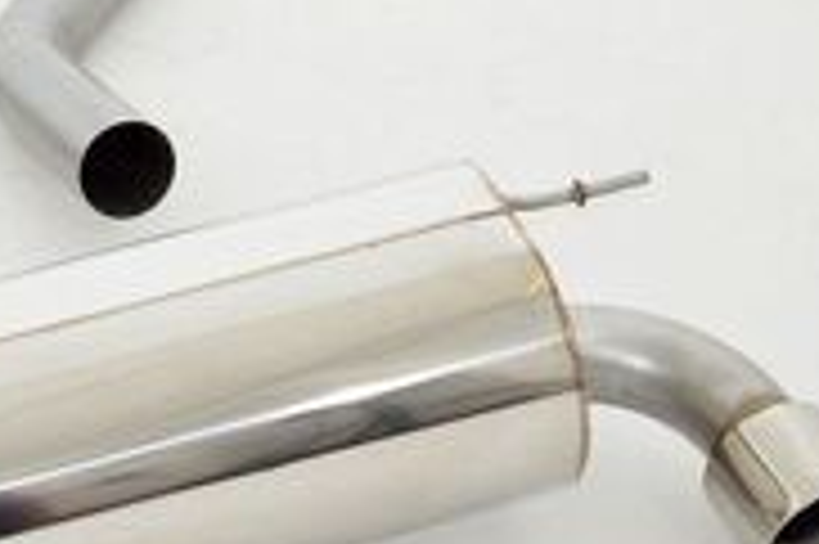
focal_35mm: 132
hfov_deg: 15.0
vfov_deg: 10.3
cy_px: 416
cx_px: -148
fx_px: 3000
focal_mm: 32
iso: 200
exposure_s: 1/200
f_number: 10
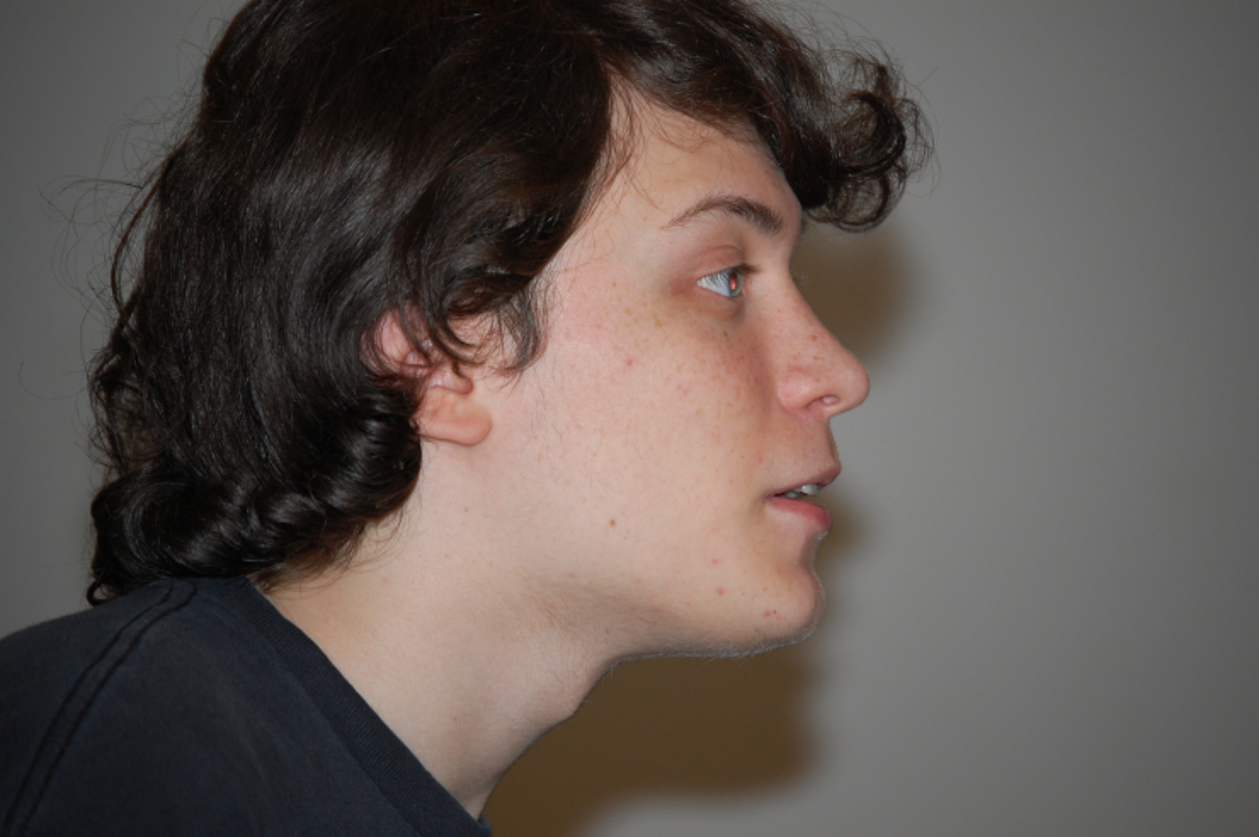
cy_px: 418
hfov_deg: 11.0
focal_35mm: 188
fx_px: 6551
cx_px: 630
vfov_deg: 7.3
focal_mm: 125
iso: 400
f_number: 5
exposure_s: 1/60
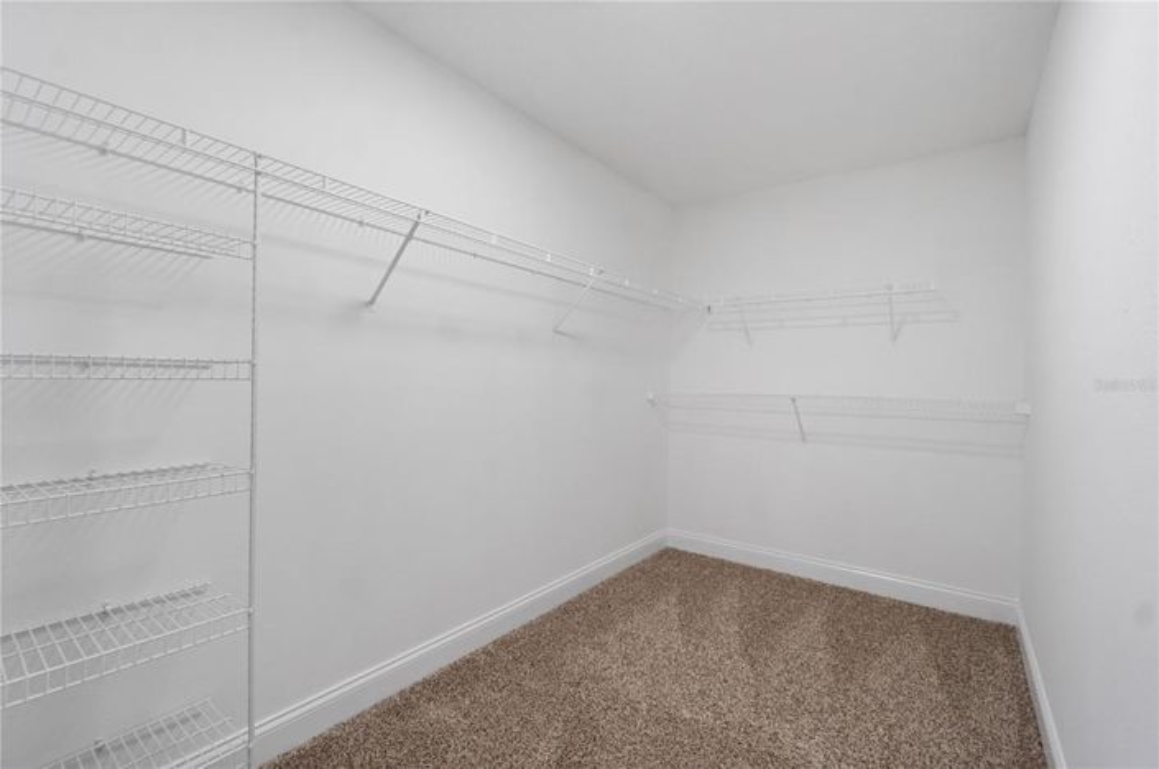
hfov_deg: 100.5
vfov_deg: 77.2
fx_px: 482
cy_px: 384
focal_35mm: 15
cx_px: 580
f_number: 8
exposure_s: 1/1.67
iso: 100
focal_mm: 10
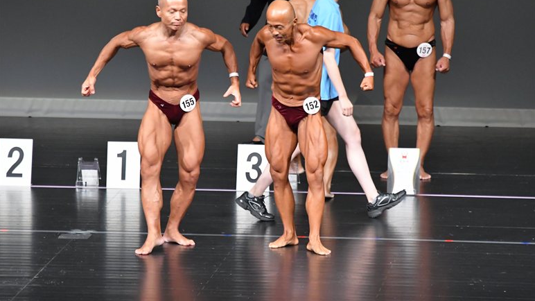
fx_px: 4695
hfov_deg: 6.5
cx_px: 267
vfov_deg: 3.7
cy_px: 136
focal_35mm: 331
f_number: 5.6
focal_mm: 210
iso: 5000
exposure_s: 1/400
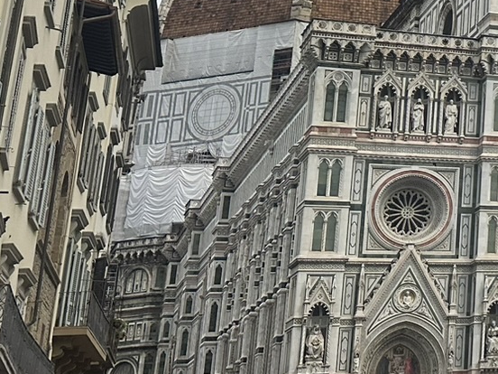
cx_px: 895
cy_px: -57
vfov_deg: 16.0
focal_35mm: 89
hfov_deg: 17.7
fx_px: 1280
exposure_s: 1/6211
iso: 80
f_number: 1.78
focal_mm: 6.86
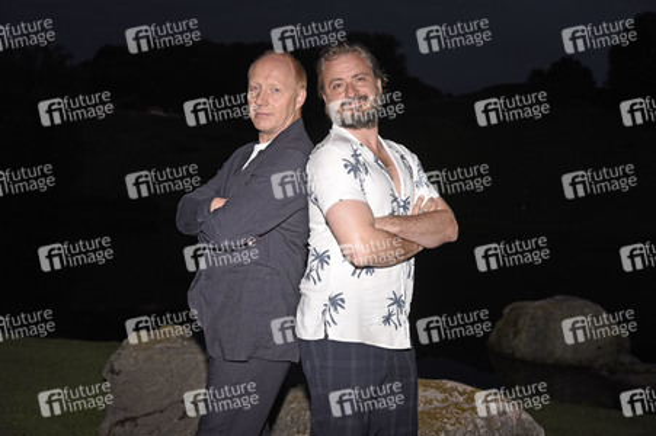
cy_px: 218
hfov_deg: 50.7
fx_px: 692
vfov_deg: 35.0
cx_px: 328
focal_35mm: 38
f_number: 4.5
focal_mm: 38
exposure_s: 1/125
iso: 640
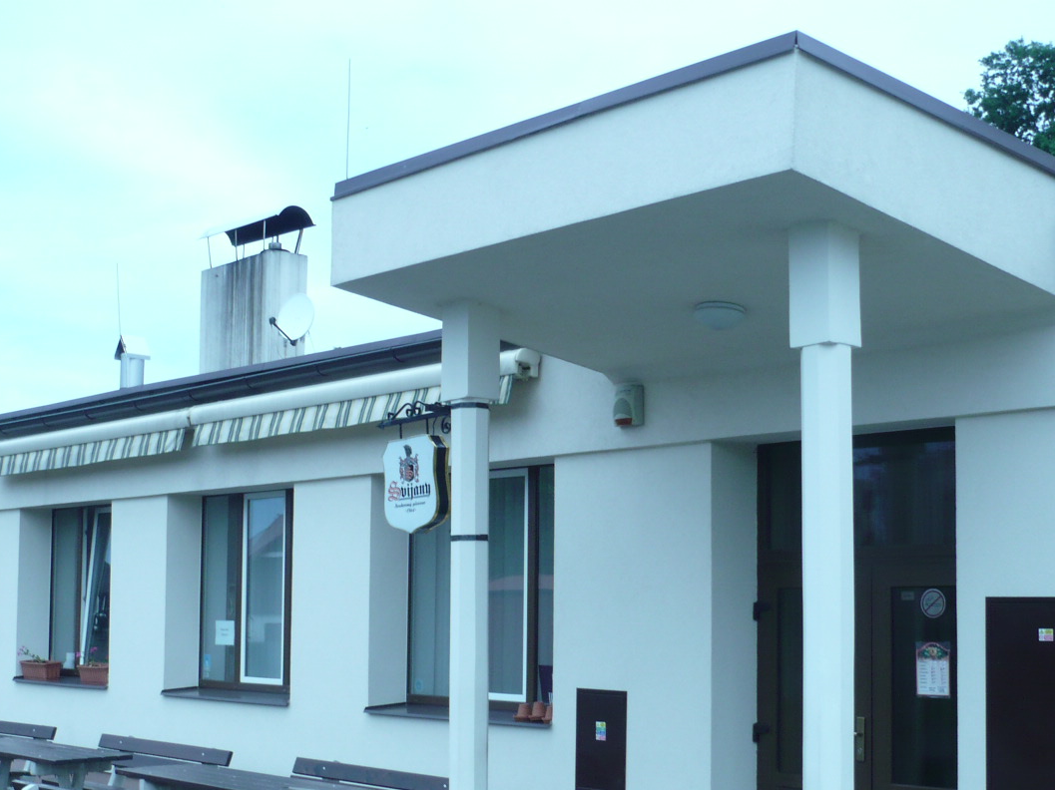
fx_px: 1615
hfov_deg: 36.0
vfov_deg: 27.4
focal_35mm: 53
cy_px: 495
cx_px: 416
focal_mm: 5.8
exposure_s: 1/125
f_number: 8
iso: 100
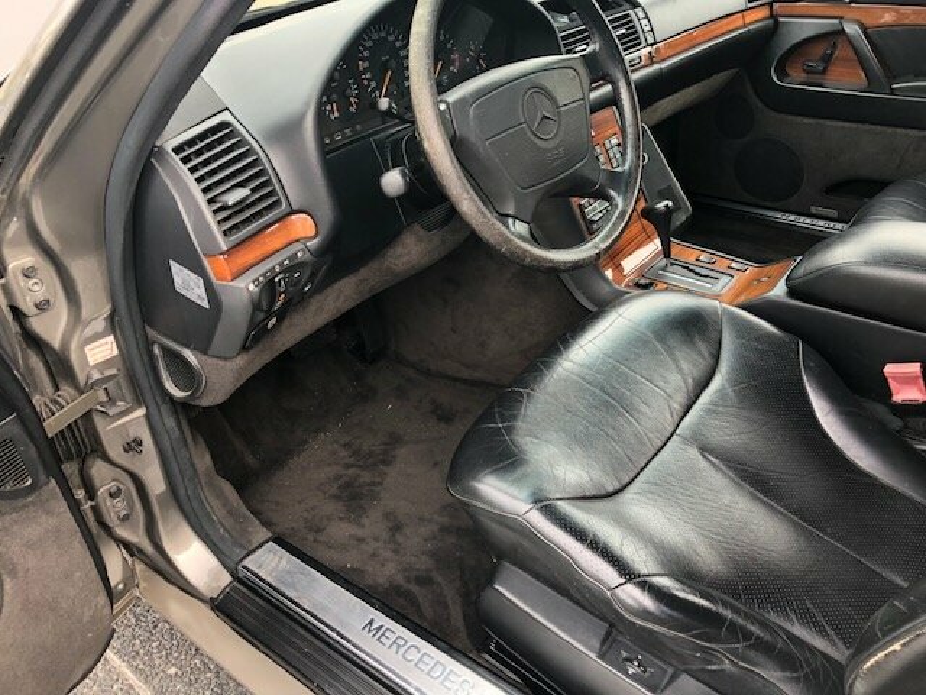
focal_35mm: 28
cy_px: 348
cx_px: 463
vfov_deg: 49.7
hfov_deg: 63.4
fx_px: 749
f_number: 1.8
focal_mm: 4
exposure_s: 1/100
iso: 40
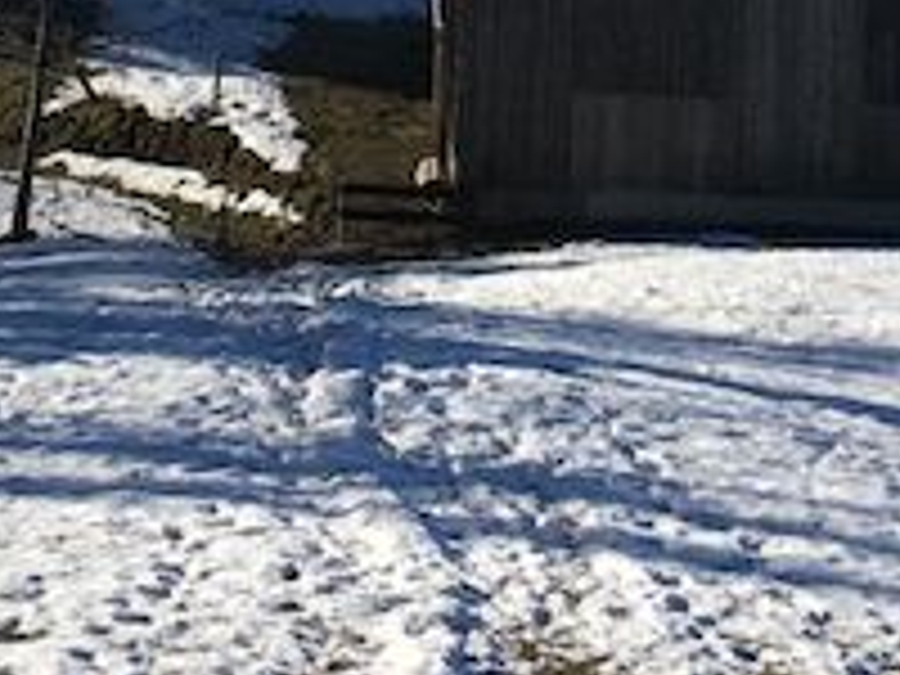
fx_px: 3770
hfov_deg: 13.6
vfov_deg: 9.4
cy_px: -765
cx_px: 274
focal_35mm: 145
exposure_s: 1/2564
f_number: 2.2
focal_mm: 4.15
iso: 25
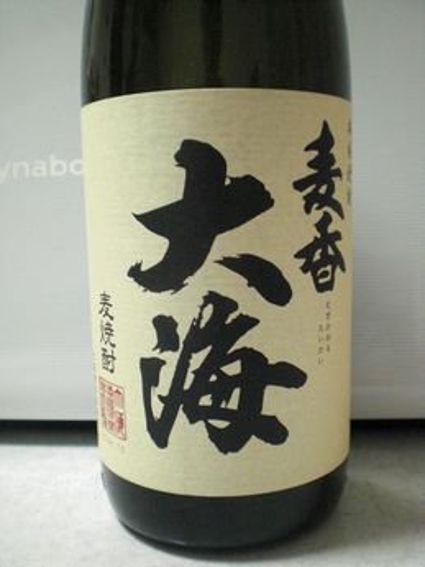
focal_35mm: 38
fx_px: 622
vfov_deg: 49.0
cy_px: 284
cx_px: 212
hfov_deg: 37.7
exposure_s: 1/30
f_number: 3.1
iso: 800
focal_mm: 6.3
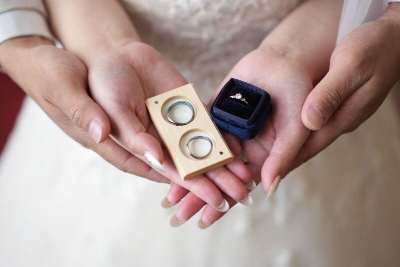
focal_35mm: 55
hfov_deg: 36.3
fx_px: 611
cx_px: 200
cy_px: 134
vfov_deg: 24.6
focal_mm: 55
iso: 400
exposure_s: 1/100
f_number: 2
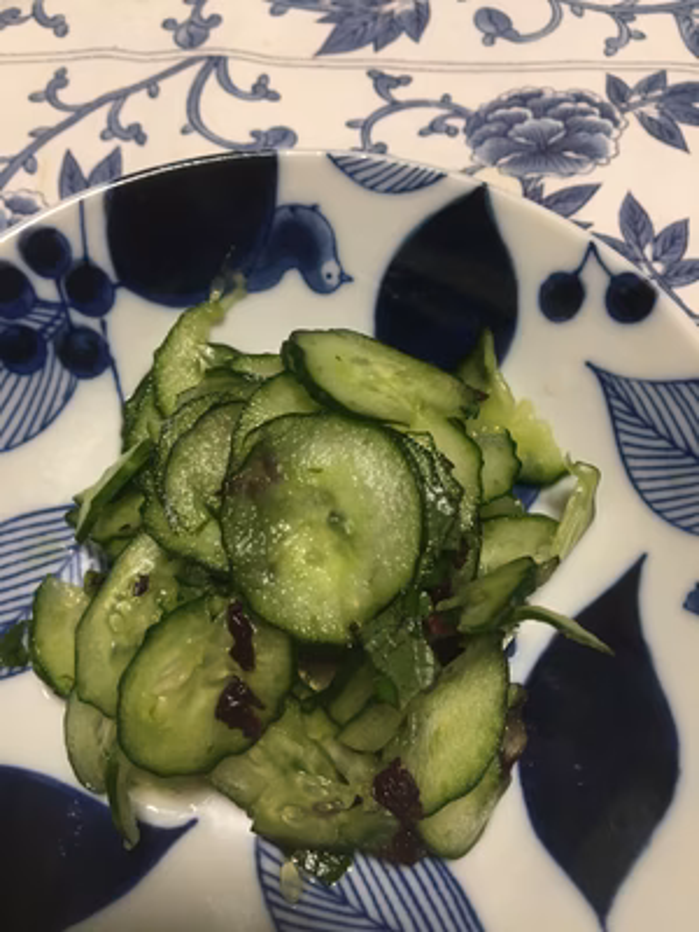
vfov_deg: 61.7
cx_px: 350
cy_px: 466
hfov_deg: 48.2
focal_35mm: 29
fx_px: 781
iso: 100
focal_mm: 4.15
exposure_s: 1/30
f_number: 2.2
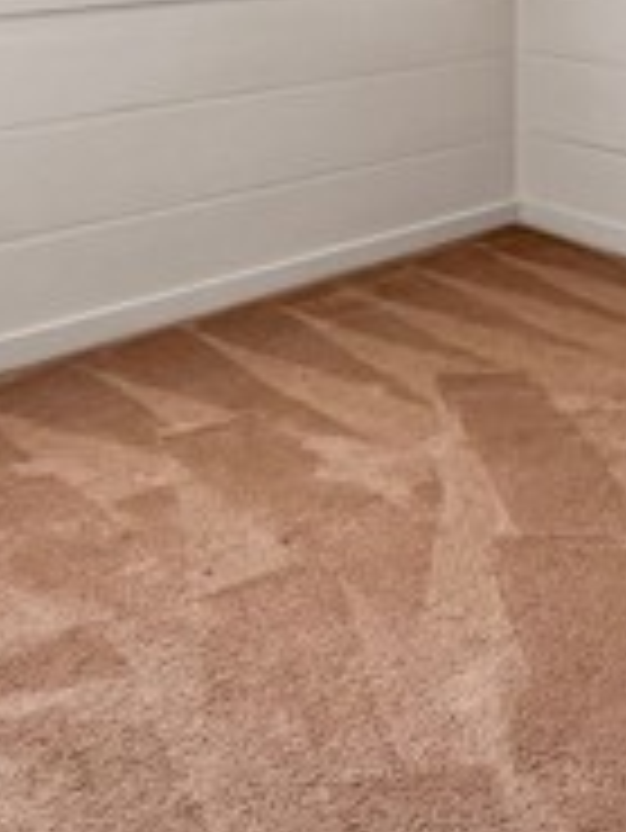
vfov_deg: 39.5
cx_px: 410
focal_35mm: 45
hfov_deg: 32.0
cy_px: 112
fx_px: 1084
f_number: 1.8
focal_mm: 1.57
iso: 80
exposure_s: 1/100
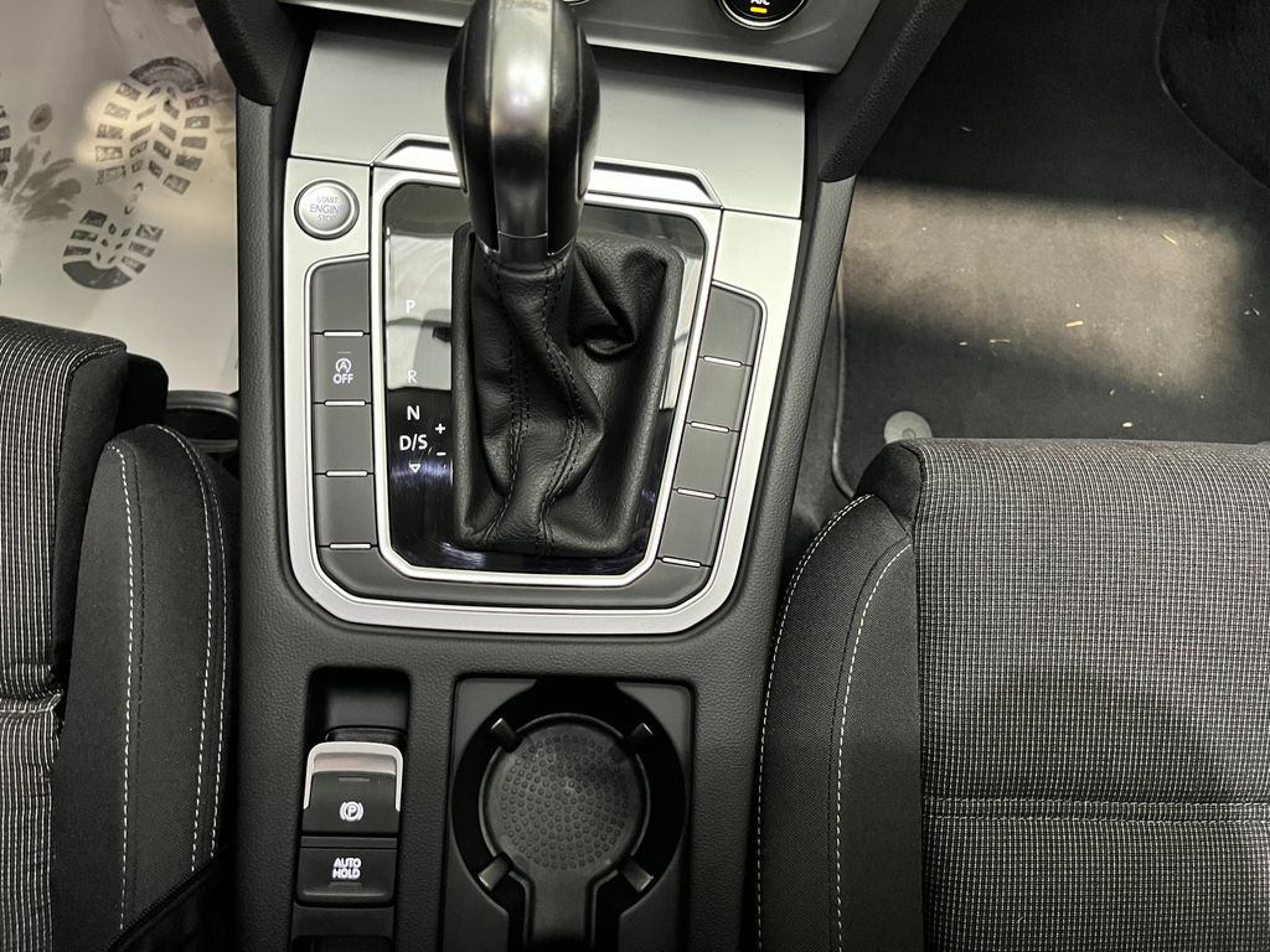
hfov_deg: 67.3
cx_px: 635
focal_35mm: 26
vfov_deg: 53.1
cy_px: 476
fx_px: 954
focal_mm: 5.1
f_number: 1.6
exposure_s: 1/34
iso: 500
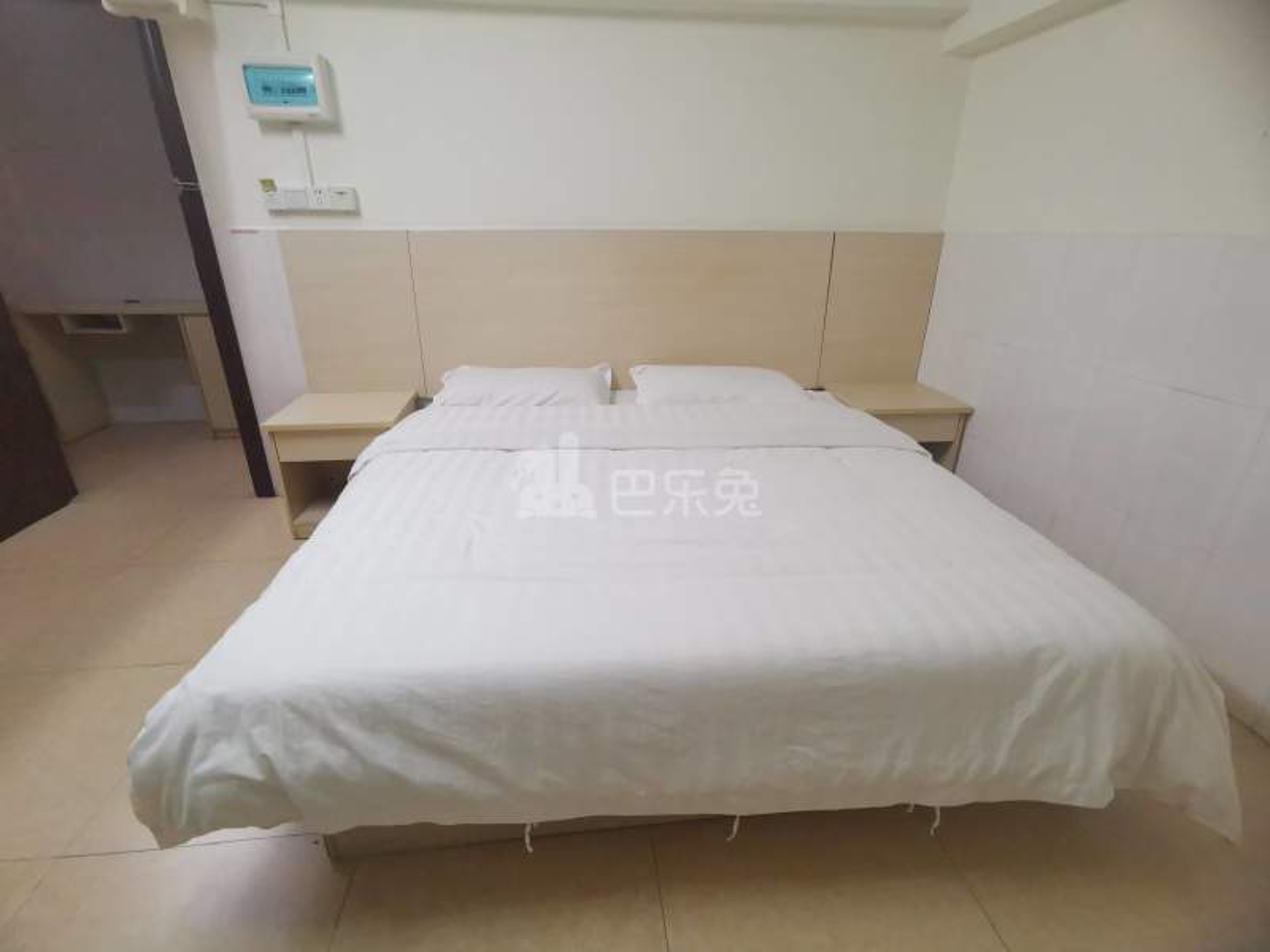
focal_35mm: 17
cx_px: 635
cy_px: 476
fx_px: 624
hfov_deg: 91.0
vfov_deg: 74.7
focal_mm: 2.26
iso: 320
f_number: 2.2
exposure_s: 1/50
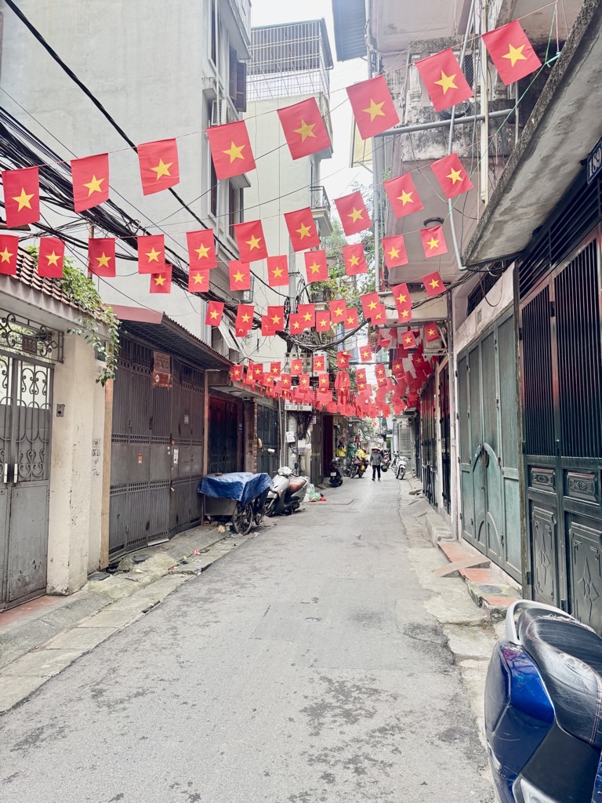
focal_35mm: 24
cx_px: 301
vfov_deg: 71.6
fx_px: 557
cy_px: 402
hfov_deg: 56.8
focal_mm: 6.76
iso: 100
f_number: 1.78
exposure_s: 1/150
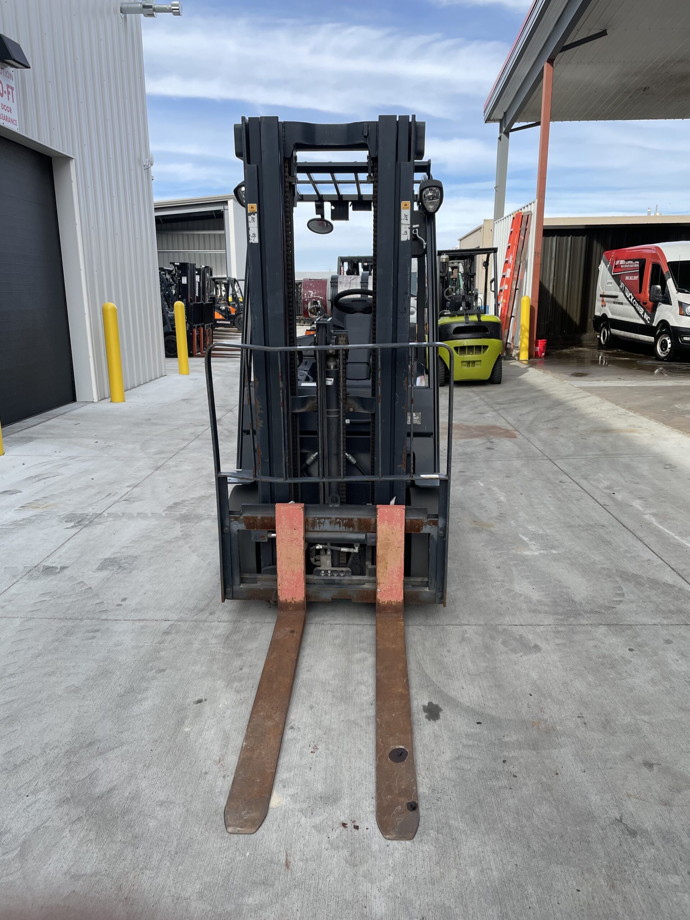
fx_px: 691
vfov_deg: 67.3
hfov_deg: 53.1
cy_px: 460
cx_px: 345
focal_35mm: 26
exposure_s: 1/1247
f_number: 1.6
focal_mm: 4.2
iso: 32
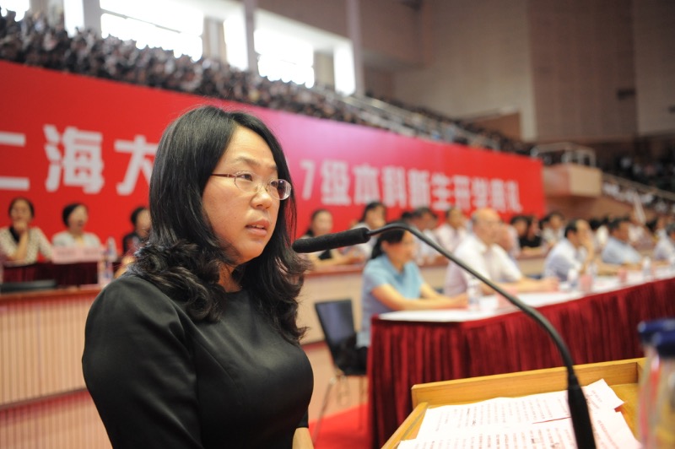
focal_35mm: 40
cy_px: 224
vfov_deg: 33.3
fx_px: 749
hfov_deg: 48.5
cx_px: 338
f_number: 2.8
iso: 2500
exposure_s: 1/125
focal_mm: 40
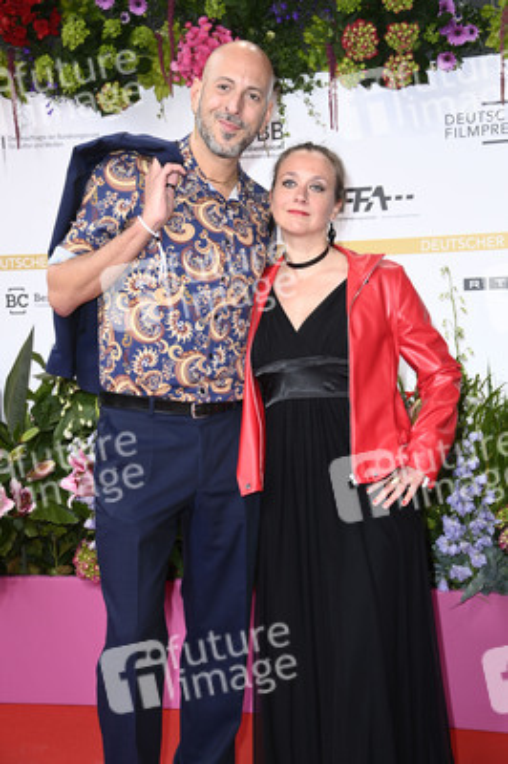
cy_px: 382
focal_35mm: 70
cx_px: 254
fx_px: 1484
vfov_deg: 28.9
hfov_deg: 19.4
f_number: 5.6
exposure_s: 1/250
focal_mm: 70
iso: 640
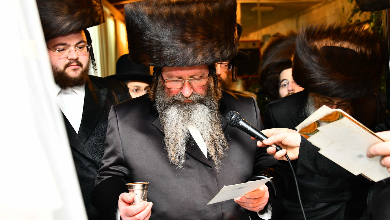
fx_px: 548
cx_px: 195
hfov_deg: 39.2
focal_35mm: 53
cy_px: 100
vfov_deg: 22.6
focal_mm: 50
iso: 1250
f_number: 5
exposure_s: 1/100
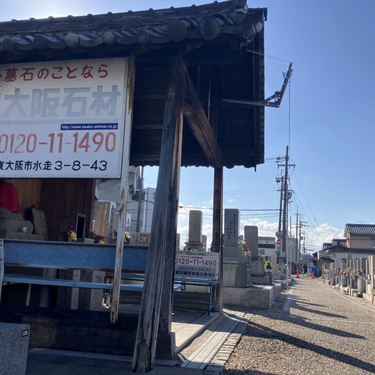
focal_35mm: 35
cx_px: 185
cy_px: 195
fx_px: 429
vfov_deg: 47.2
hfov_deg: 47.2
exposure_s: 1/2208
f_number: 1.8
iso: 32
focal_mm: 3.99
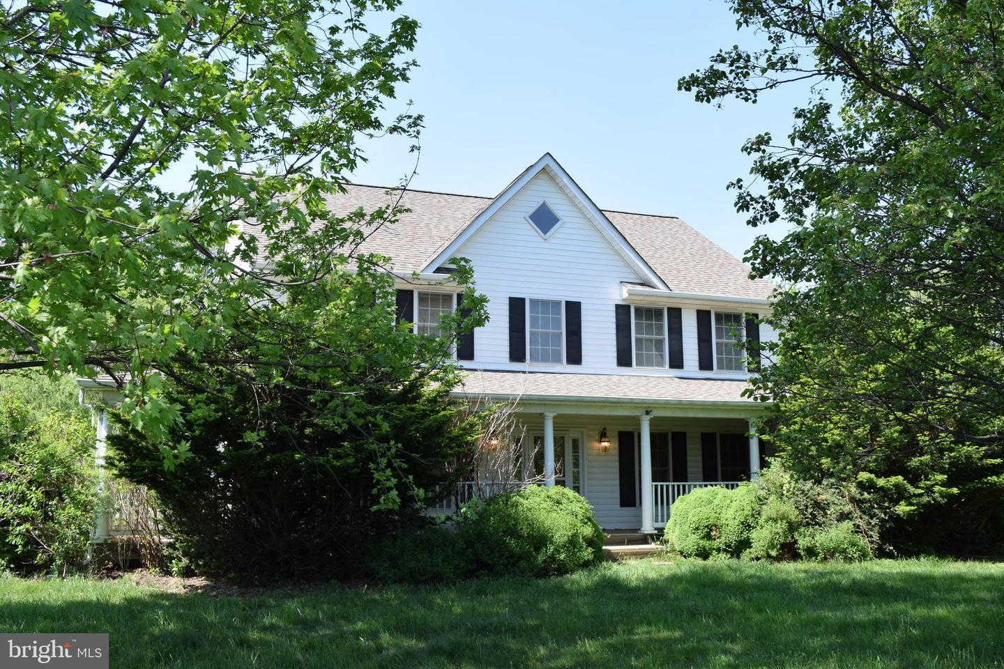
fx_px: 1004
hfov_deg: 53.1
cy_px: 334
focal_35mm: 36
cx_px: 502
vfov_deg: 36.9
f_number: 6.3
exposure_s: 1/160
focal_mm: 24
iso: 100
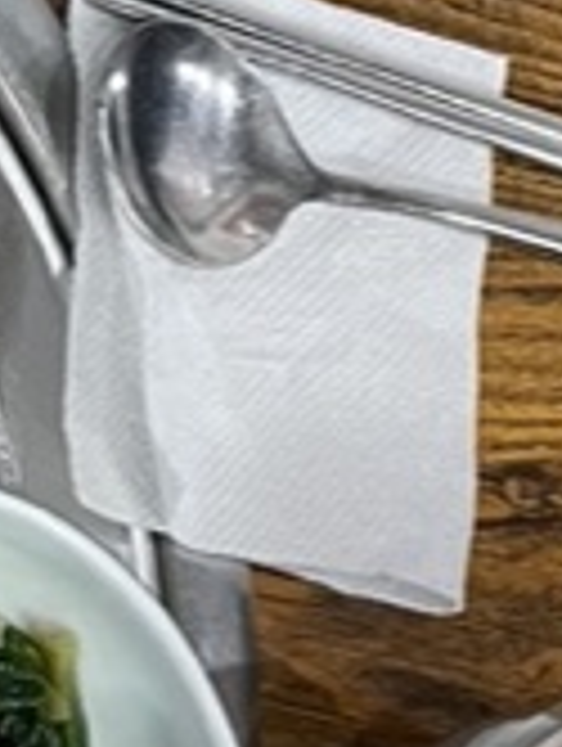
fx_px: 3455
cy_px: 842
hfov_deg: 8.5
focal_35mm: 160
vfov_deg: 12.1
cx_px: -812
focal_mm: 4.2
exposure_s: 1/60
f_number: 1.6
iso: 200
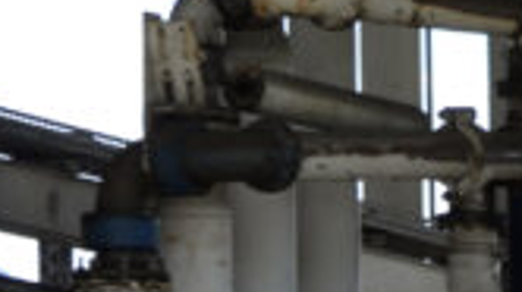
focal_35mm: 776
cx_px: 1116
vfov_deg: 1.6
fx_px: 10731
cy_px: 900
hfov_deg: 2.8
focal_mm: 120
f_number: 7.1
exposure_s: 1/125
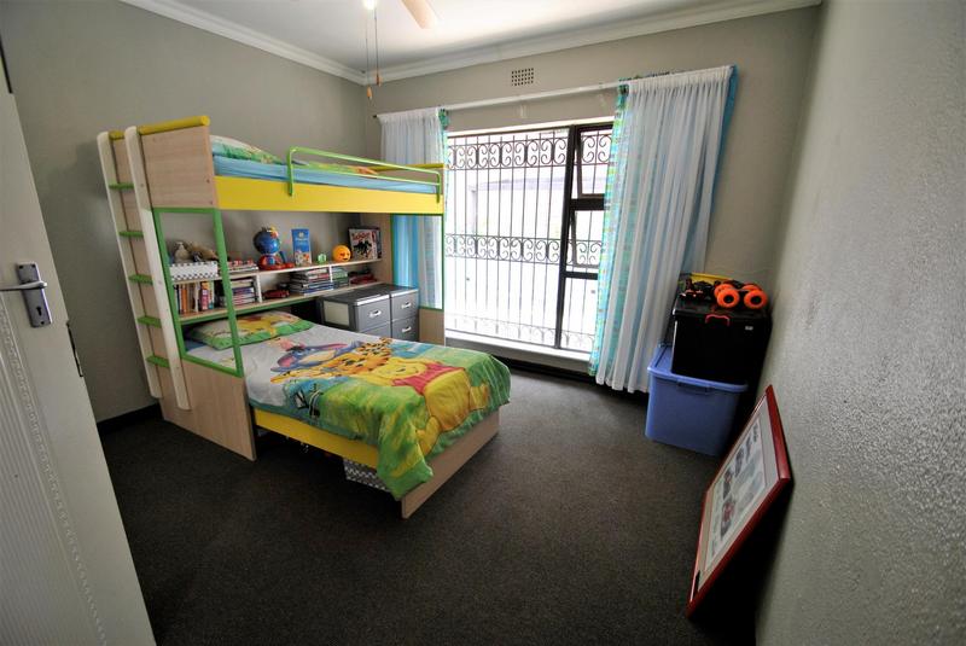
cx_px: 483
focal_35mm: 15
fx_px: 403
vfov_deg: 77.4
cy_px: 323
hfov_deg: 100.3
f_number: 3.5
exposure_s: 1/30
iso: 250
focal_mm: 10
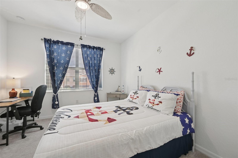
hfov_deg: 104.3
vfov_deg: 81.1
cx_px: 119
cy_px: 79
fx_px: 92
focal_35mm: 14
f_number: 8
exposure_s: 1/40
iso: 400
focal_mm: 14
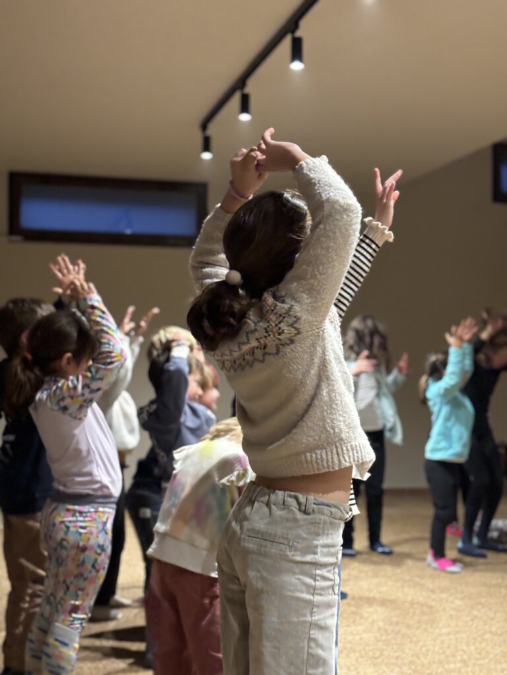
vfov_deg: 36.8
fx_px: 1015
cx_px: 254
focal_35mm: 52
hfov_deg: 28.0
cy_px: 338
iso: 320
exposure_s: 1/20
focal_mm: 5.96
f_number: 1.6
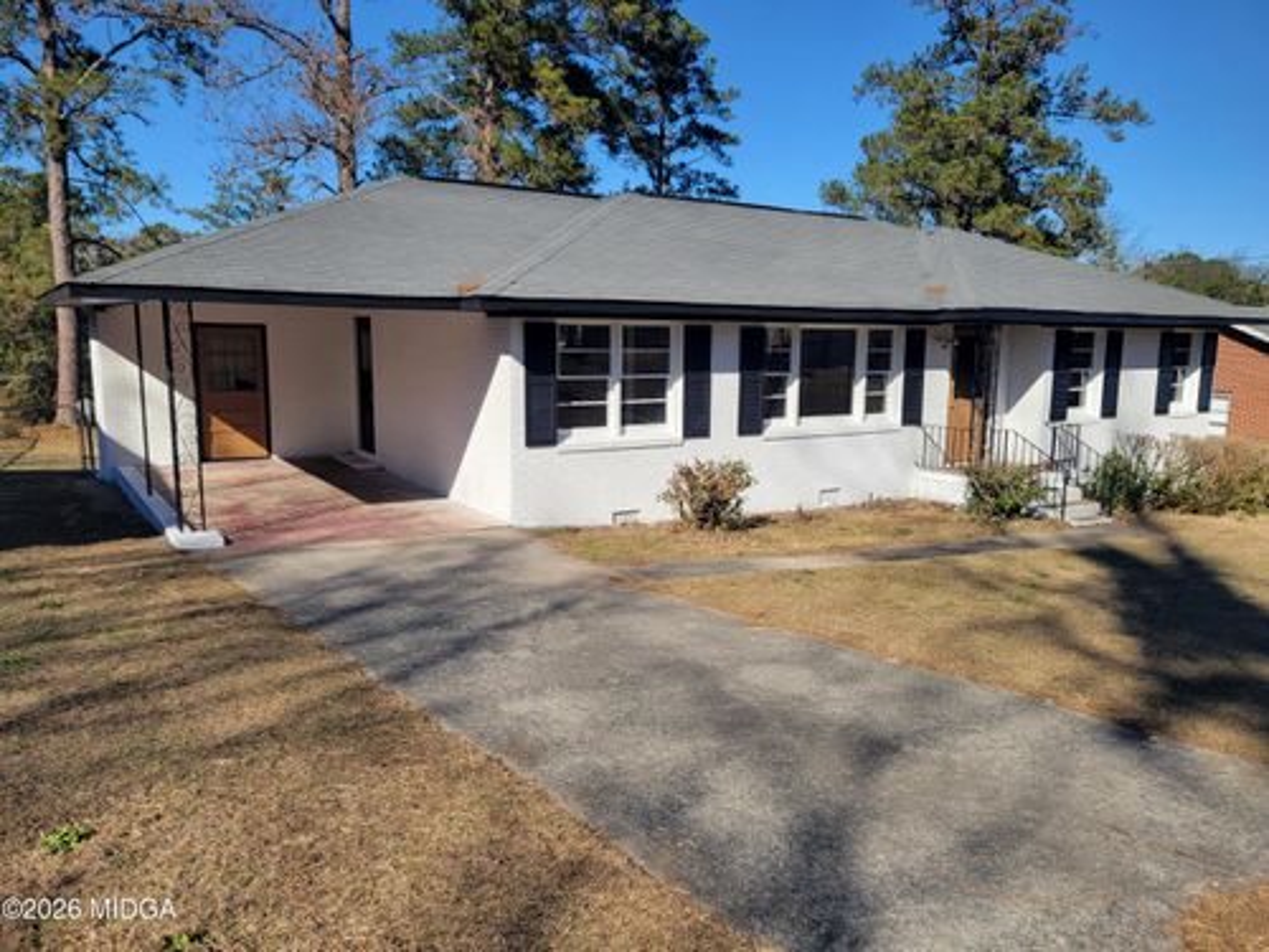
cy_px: 476
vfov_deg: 53.1
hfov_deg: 67.3
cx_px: 634
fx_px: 953
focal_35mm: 26
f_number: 1.8
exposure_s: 1/2265
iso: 40
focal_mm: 5.4
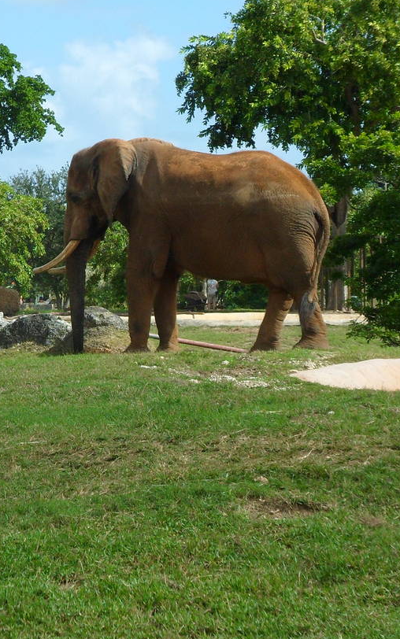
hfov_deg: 9.2
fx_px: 2475
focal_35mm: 142
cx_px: 93
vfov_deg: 14.7
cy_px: 265
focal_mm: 10.6
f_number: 4.7
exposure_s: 1/500
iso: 80
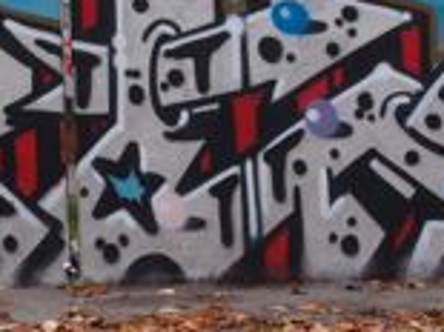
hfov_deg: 19.9
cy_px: 208
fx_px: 1243
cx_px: 43
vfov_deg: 15.2
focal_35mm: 97
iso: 100
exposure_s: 1/400
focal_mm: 6.48
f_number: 3.2
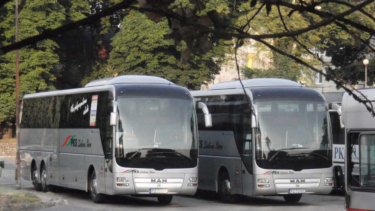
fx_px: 1312
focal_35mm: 132
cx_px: 189
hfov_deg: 16.3
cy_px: 113
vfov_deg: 9.2
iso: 640
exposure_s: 1/500
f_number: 5.5
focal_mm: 21.57
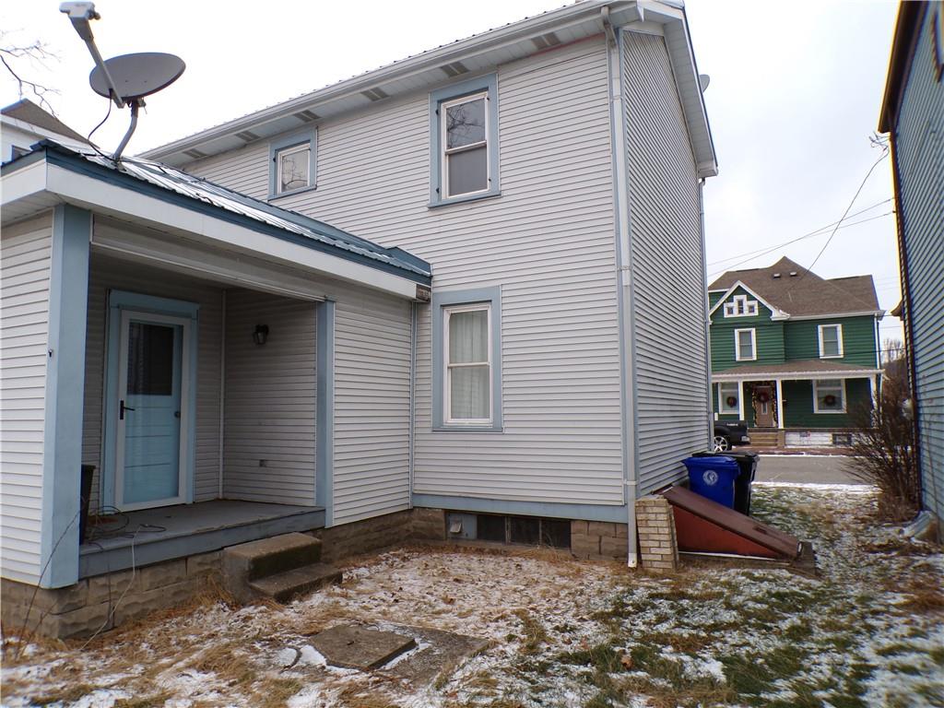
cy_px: 354
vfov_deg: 56.8
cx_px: 472
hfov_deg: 71.6
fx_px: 654
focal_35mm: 24
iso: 100
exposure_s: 1/52
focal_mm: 4.3
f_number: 4.4
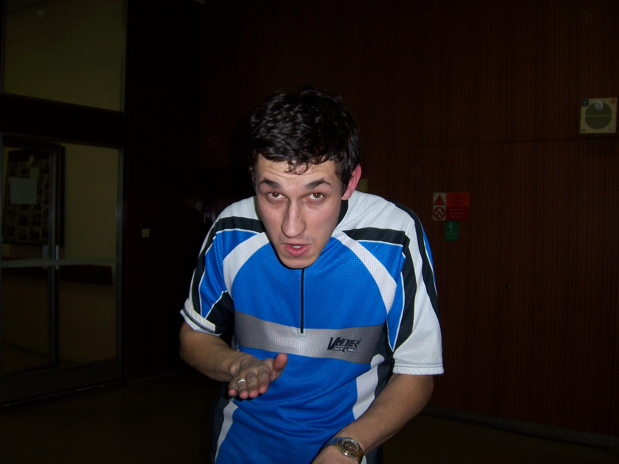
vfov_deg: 39.7
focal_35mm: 36
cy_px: 232
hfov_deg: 51.4
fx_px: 644
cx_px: 310
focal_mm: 6.2
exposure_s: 1/60
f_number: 2.8
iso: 80
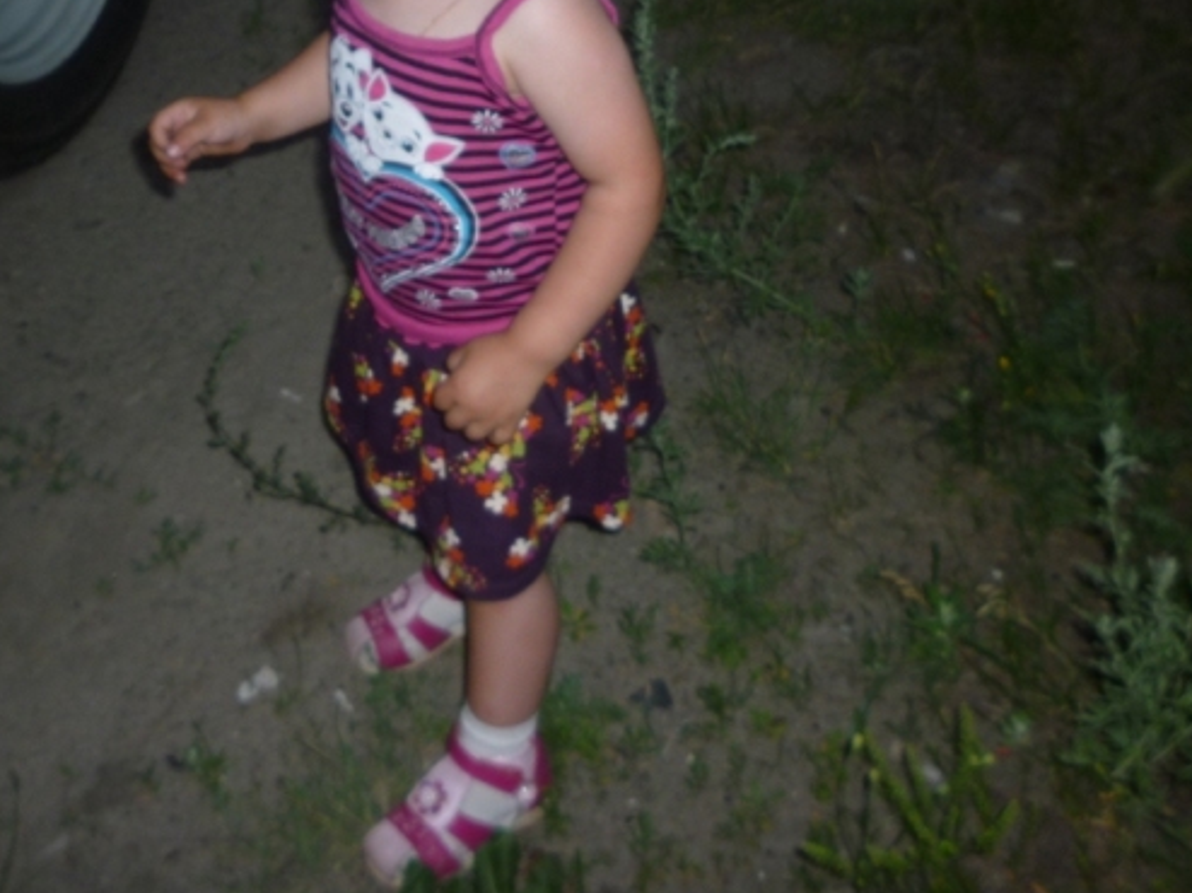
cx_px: 519
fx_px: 1618
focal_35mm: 47
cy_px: 179
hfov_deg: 40.4
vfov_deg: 30.1
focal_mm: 5.2
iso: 100
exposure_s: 1/60
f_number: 4
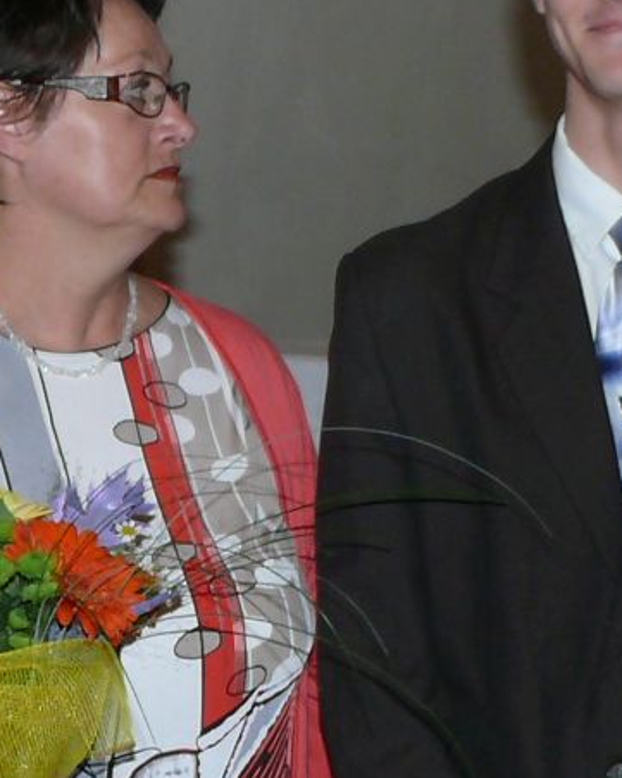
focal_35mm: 155
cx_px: 69
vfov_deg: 12.4
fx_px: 3565
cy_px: 573
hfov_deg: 9.9
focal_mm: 7.4
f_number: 4
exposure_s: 1/30
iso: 100
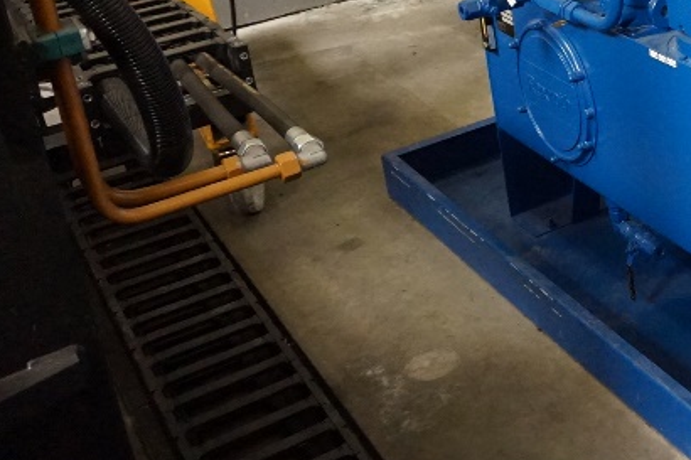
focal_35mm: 60
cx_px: 853
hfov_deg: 28.5
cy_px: -24
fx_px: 1151
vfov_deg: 21.6
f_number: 3.5
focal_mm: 16
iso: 3200
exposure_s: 1/125
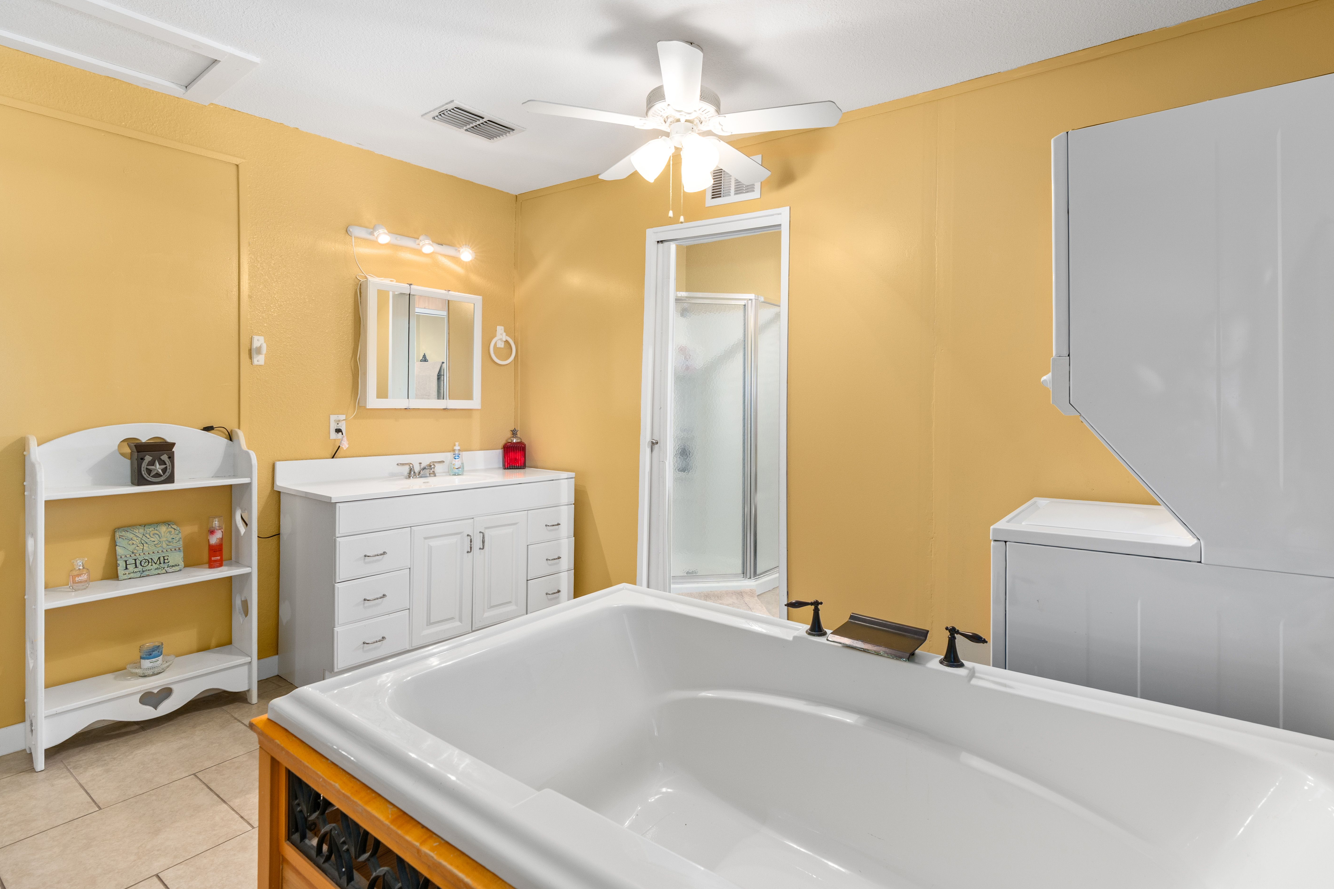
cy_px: 419
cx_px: 704
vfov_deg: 70.4
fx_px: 630
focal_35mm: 17
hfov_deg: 93.2
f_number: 7.1
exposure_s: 1/1.67
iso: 320
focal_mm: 16
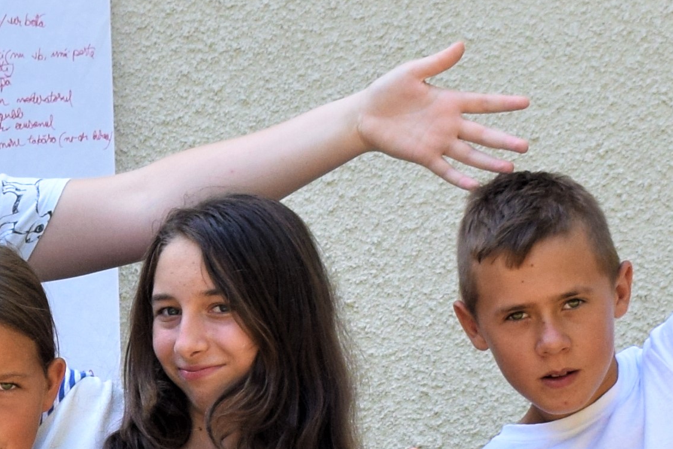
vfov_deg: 5.0
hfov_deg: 7.5
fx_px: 5084
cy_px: 620
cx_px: -218
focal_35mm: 272
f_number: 8
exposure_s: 1/250
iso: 400
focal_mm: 34
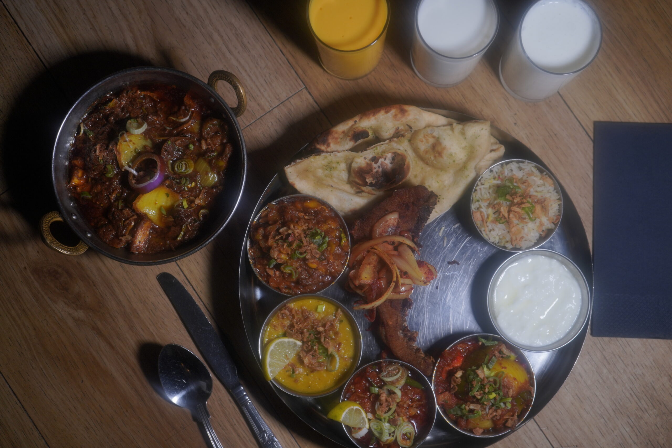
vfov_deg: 23.8
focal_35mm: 57
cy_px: 224
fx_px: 1064
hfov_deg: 35.1
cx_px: 336
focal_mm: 57
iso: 500
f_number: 5
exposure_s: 1/100
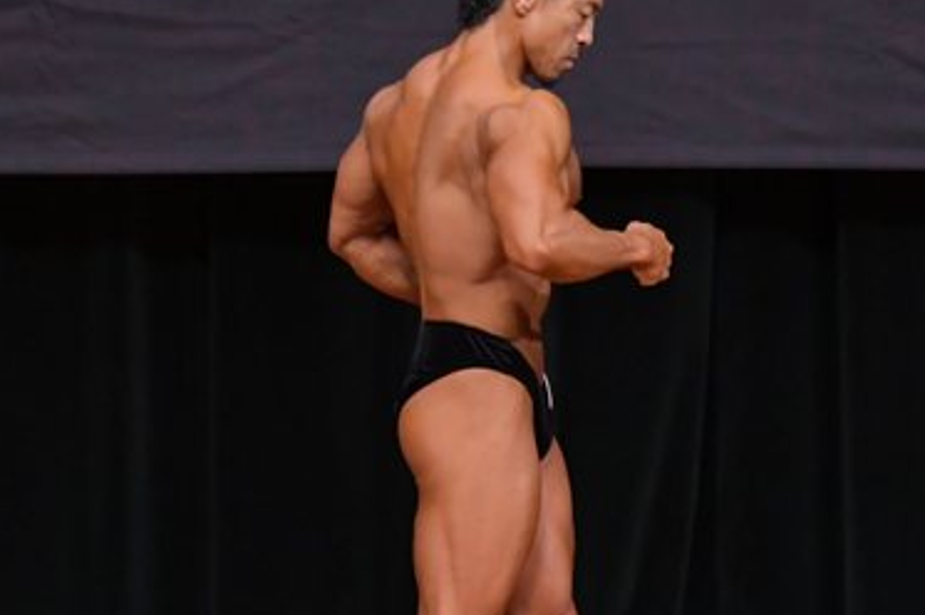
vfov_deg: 2.3
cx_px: 500
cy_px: 357
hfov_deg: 3.5
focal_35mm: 592
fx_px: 15197
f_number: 5.6
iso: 4000
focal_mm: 190
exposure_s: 1/400
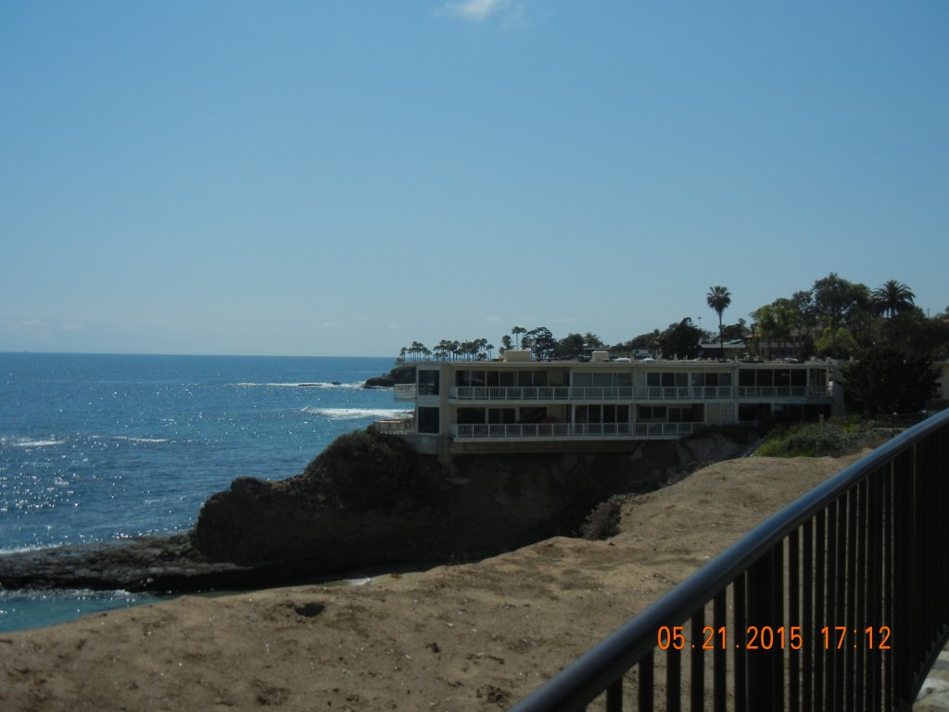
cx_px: 474
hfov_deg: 47.9
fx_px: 1069
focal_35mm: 39
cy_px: 356
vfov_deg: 36.8
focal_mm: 7.1
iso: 160
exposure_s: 1/1100
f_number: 7.4
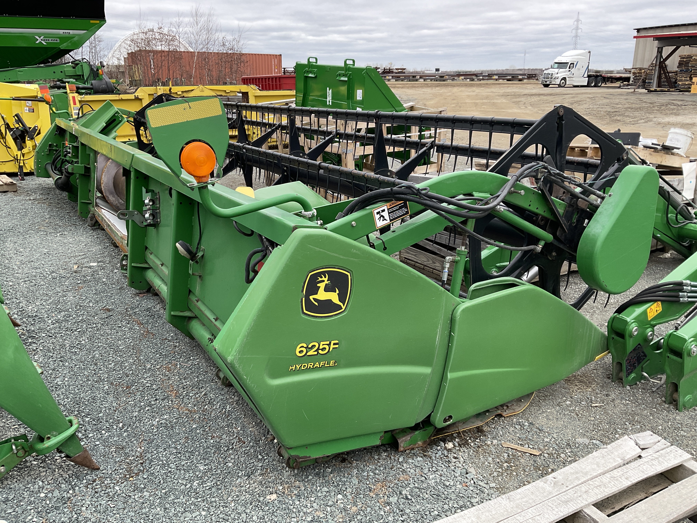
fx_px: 584
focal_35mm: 29
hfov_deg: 61.7
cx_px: 348
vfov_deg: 48.2
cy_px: 262
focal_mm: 3
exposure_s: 1/781
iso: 16
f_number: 1.8
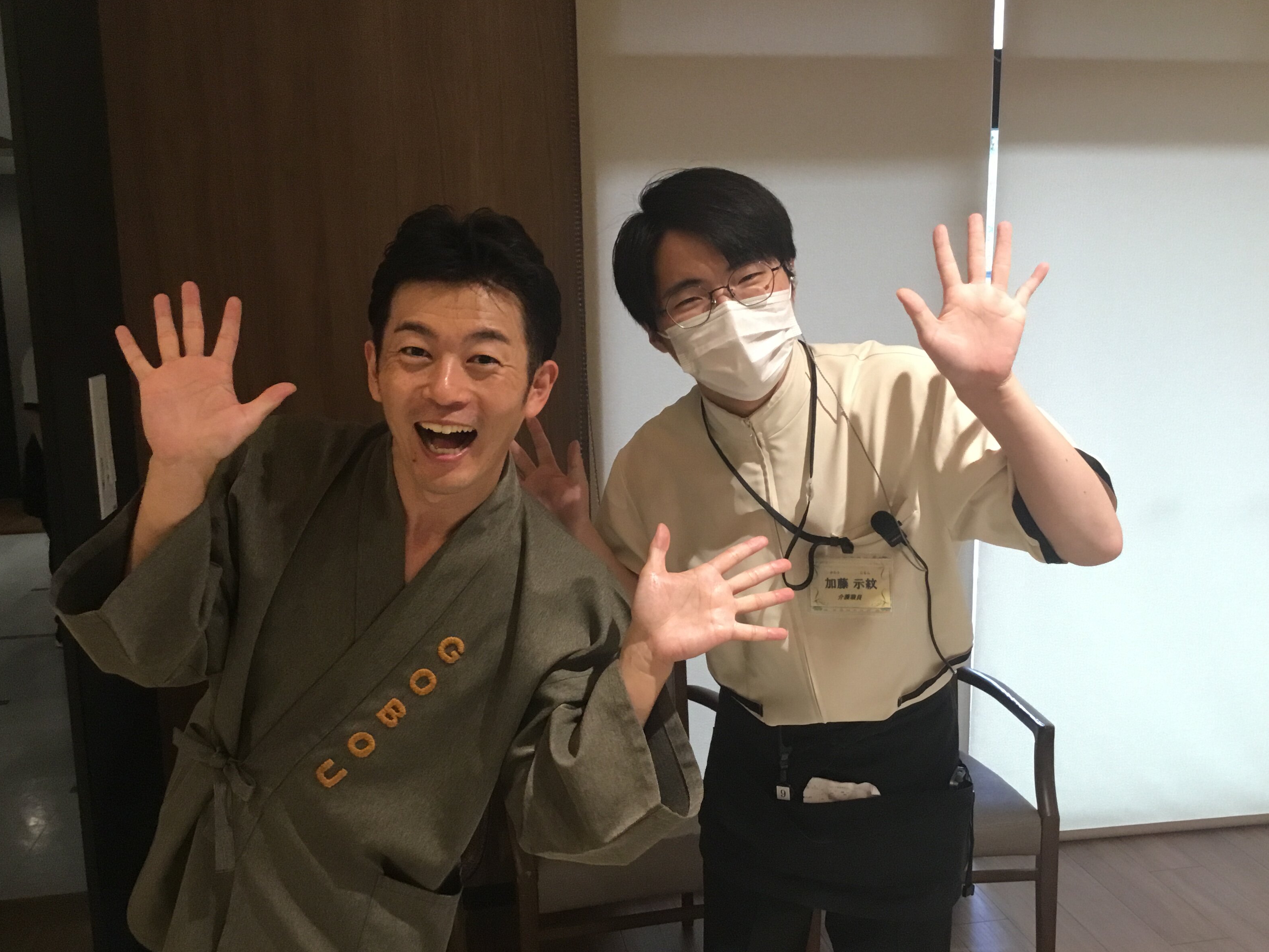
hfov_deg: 56.8
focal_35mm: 32
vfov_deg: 44.2
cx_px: 620
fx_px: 1173
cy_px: 474
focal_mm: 3.3
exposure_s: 1/30
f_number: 2.4
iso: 125
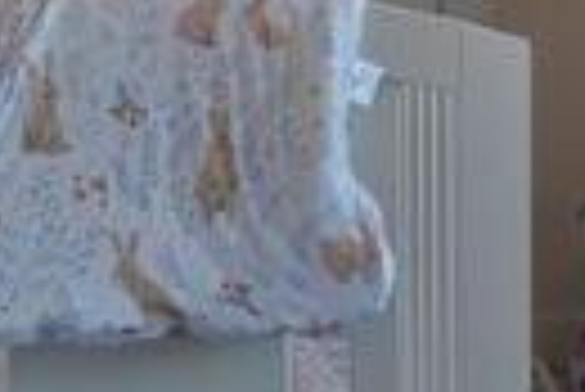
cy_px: -137
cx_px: 806
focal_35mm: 136
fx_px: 2212
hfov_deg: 14.3
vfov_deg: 9.9
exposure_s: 1/13
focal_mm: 18
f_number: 13
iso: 110
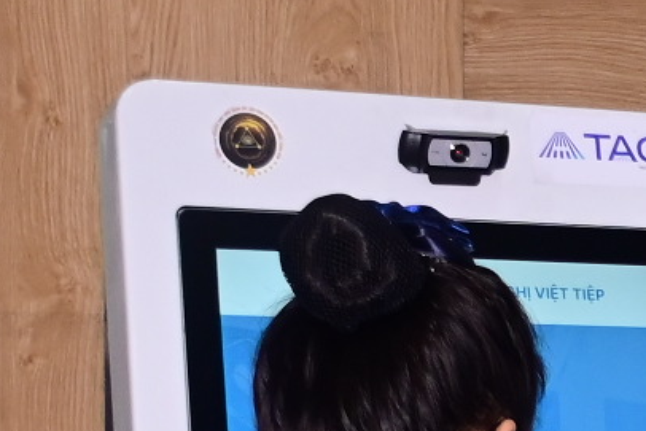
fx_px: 3482
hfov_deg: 9.9
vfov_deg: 7.0
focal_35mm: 194
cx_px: 1267
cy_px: 582
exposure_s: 1/200
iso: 800
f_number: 5
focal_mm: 27
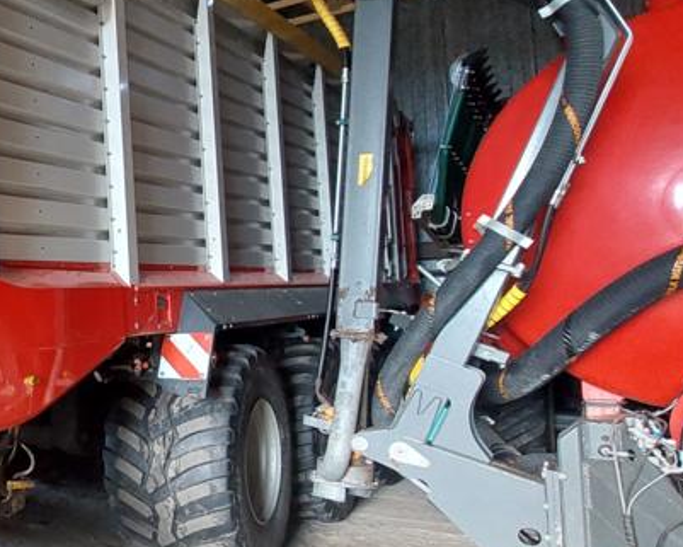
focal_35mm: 35
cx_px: -135
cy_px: 286
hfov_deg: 38.3
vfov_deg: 42.2
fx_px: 708
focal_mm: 1.74
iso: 320
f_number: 2.2
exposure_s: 1/50
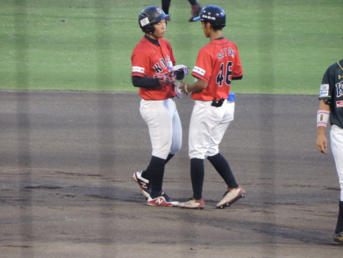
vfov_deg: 2.0
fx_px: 7432
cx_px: 172
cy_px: 129
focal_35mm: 750
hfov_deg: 2.6
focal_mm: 133.7
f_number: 5.1
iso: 800
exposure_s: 1/80
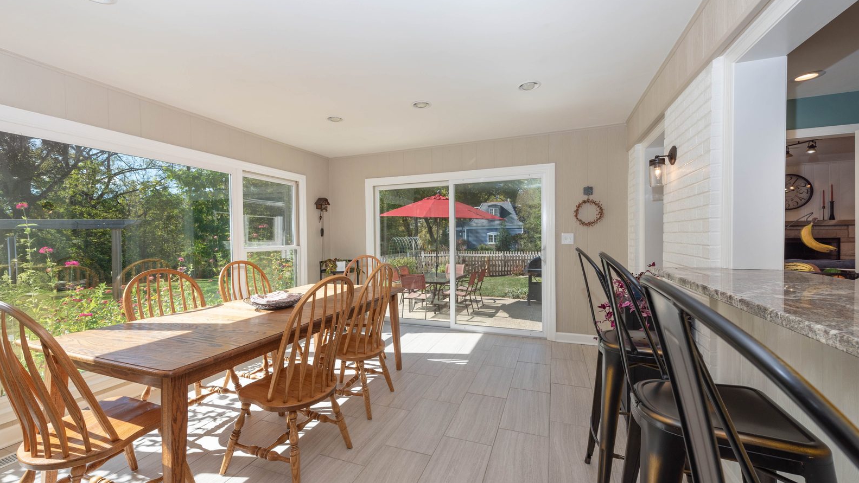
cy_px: 237
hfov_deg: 103.0
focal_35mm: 15
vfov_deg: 70.6
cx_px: 421
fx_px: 342
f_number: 9
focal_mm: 14
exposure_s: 1/80
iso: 100
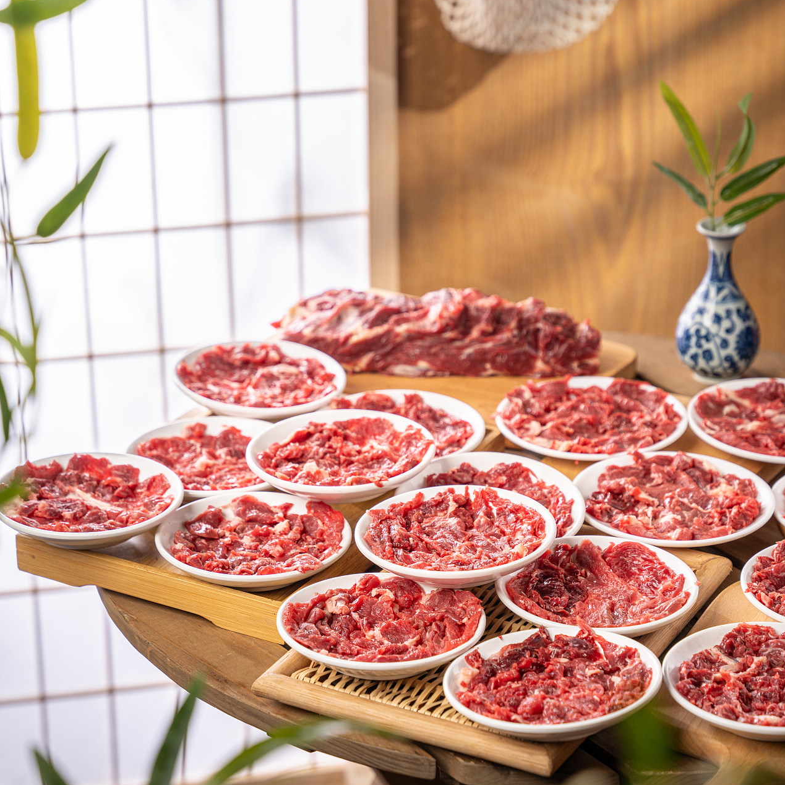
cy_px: 392
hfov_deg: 19.3
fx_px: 2309
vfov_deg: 19.3
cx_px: 395
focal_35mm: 90
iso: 100
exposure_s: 1/250
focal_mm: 70
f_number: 4.5
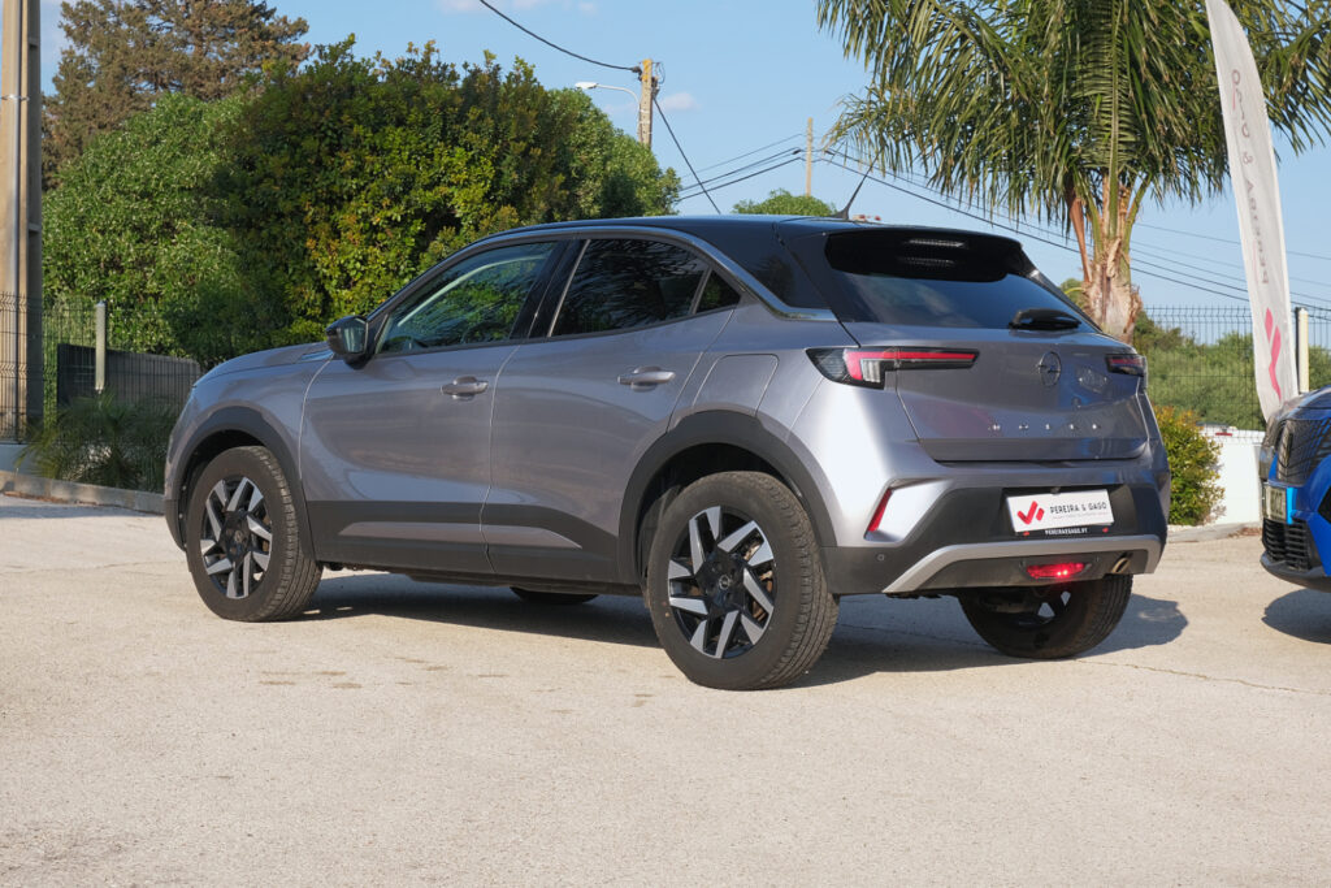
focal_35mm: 67
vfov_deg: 20.3
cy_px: 444
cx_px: 666
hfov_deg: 30.1
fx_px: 2477
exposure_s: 1/180
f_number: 9
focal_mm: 44.5
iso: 160
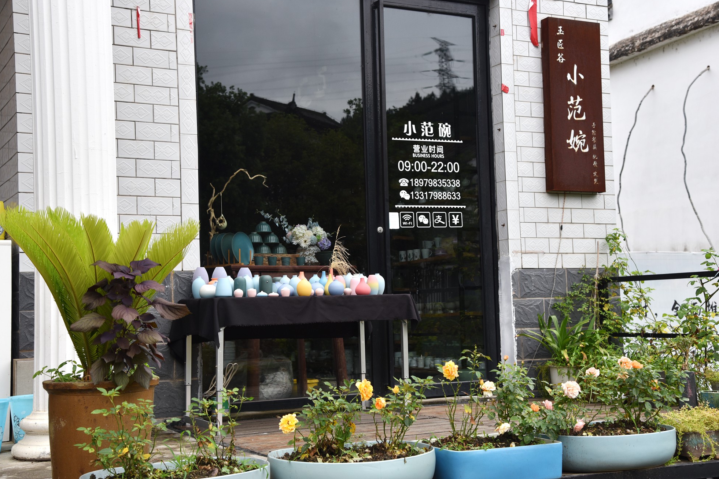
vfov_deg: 26.5
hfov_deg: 38.9
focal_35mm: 51
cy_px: 239
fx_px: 1019
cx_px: 357
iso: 200
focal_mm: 50
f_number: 6.3
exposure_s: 1/160
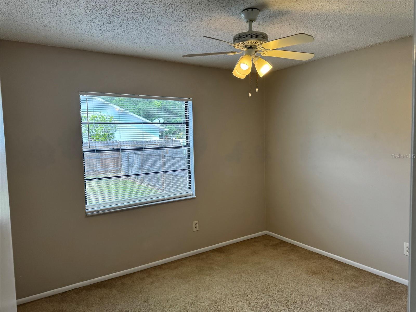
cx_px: 208
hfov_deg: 71.6
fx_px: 288
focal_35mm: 24
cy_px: 156
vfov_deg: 56.8
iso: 64
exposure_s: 1/221
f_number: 1.78
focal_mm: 6.76
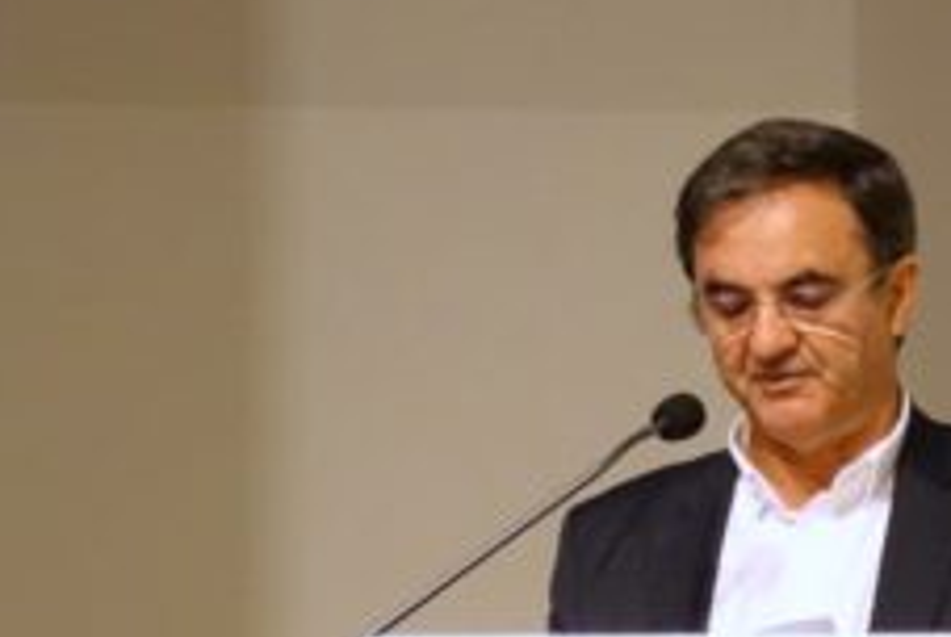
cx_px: 360
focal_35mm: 633
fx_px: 16743
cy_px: 536
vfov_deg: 2.2
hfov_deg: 3.3
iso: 2000
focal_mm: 73.3
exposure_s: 1/80
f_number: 2.8
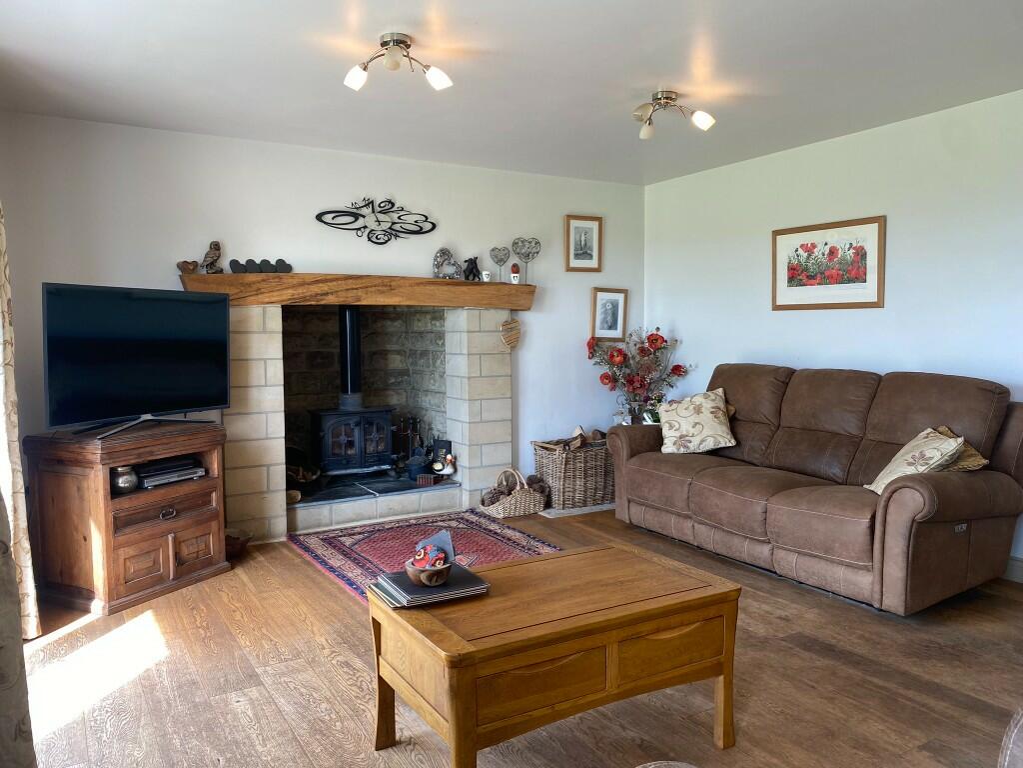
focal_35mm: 26
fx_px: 768
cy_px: 384
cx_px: 512
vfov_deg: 53.1
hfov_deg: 67.3
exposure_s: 1/100
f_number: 1.8
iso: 50
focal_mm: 4.25
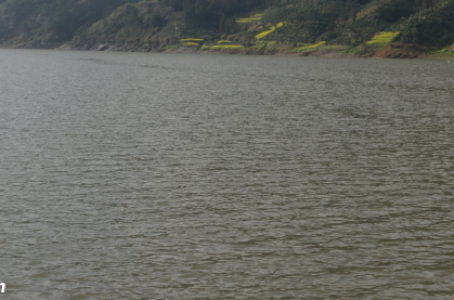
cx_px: 332
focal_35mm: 66
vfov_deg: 19.3
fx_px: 830
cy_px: -62
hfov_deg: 30.2
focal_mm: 18
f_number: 10
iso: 100
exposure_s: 1/200
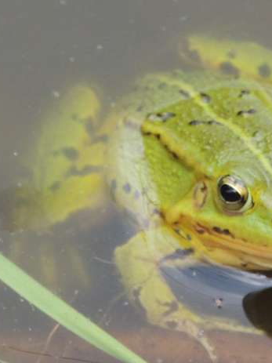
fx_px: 6603
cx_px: 221
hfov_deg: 2.4
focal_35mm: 630
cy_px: 182
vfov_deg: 3.1
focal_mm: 83.8
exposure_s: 1/400
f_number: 4.9
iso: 640
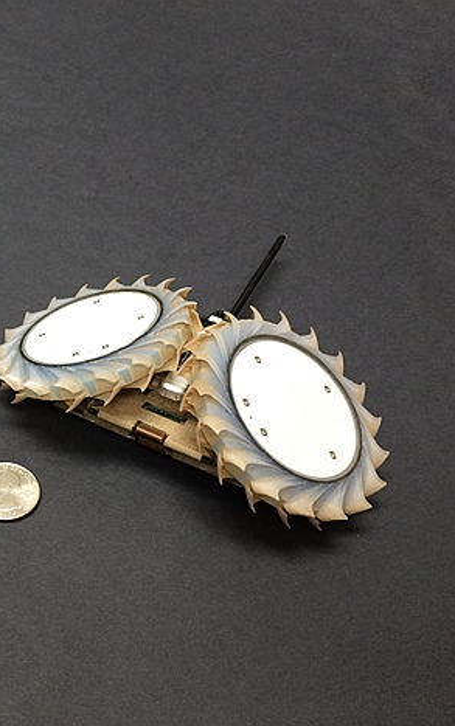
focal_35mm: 42
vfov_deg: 47.2
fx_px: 832
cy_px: 369
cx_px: -16
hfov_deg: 28.4
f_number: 2.2
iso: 125
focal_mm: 4.15
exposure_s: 1/30
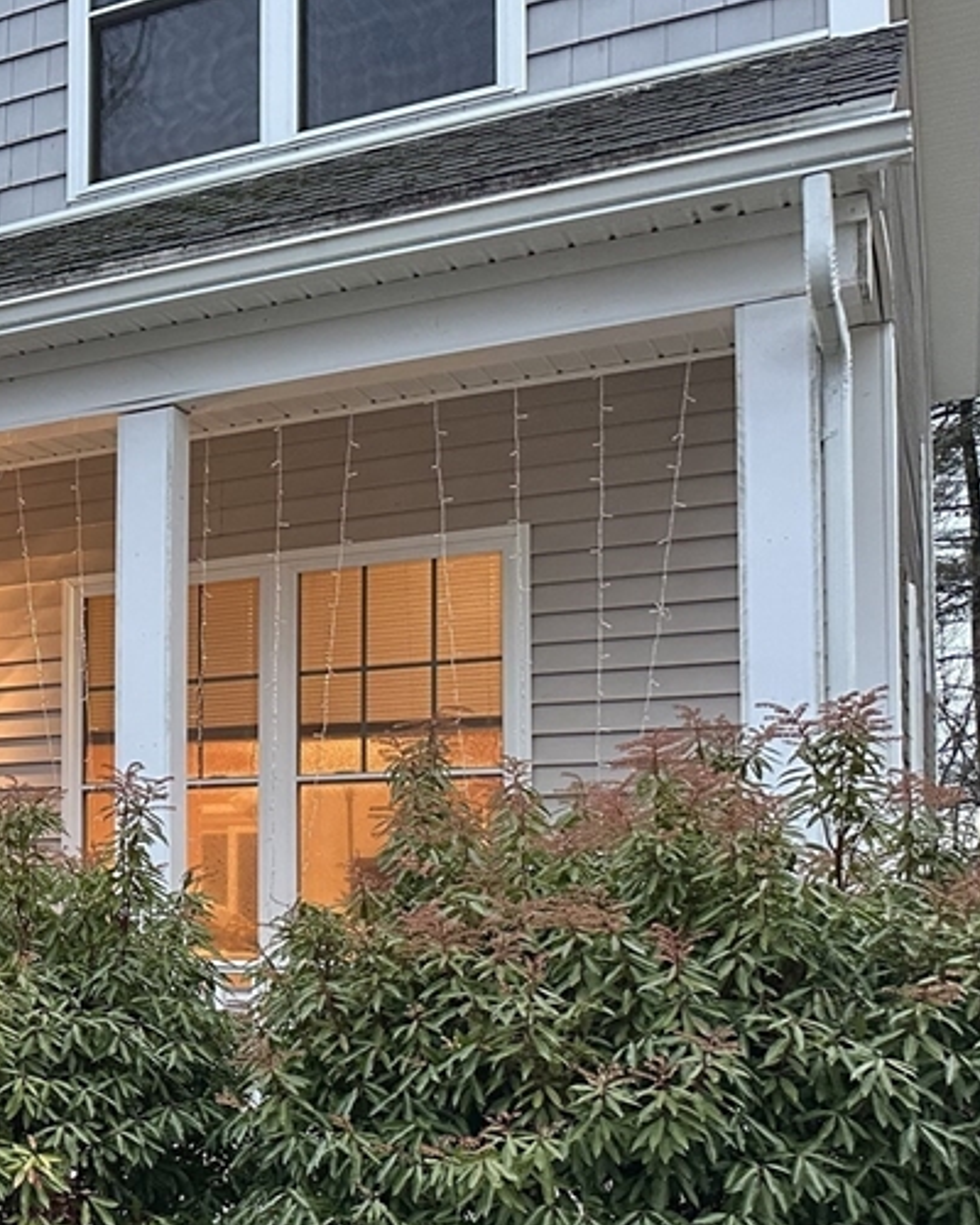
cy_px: 840
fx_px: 1740
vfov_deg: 38.2
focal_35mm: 48
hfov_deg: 27.1
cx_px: -247
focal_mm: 6.86
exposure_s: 1/60
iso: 500
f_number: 1.78
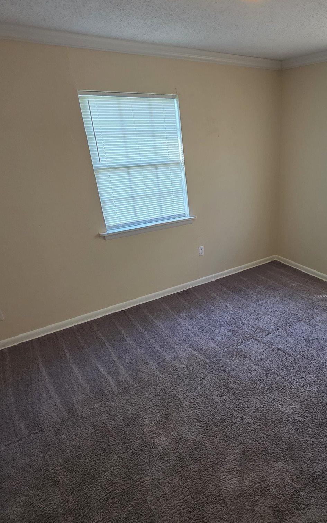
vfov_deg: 82.2
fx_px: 299
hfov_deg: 54.7
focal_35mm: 21
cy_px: 276
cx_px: 244
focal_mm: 2.2
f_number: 1.9
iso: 160
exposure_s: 1/60
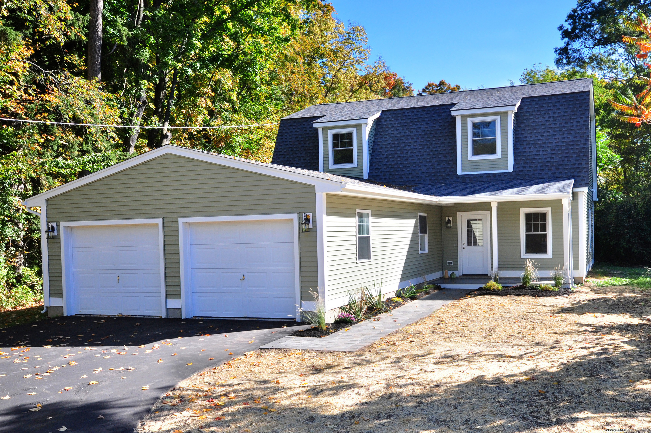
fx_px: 542
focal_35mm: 30
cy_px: 216
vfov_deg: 43.5
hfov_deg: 62.0
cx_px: 326
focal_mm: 20
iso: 400
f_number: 8
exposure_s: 1/200
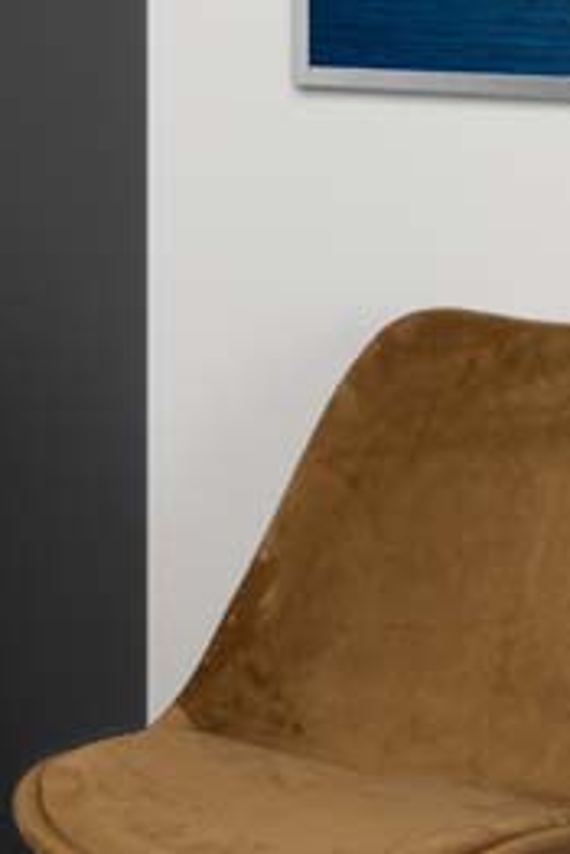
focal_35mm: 129
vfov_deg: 15.5
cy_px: -36
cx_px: 471
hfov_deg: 10.6
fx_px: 3059
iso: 100
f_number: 18
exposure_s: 1/40
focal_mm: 45
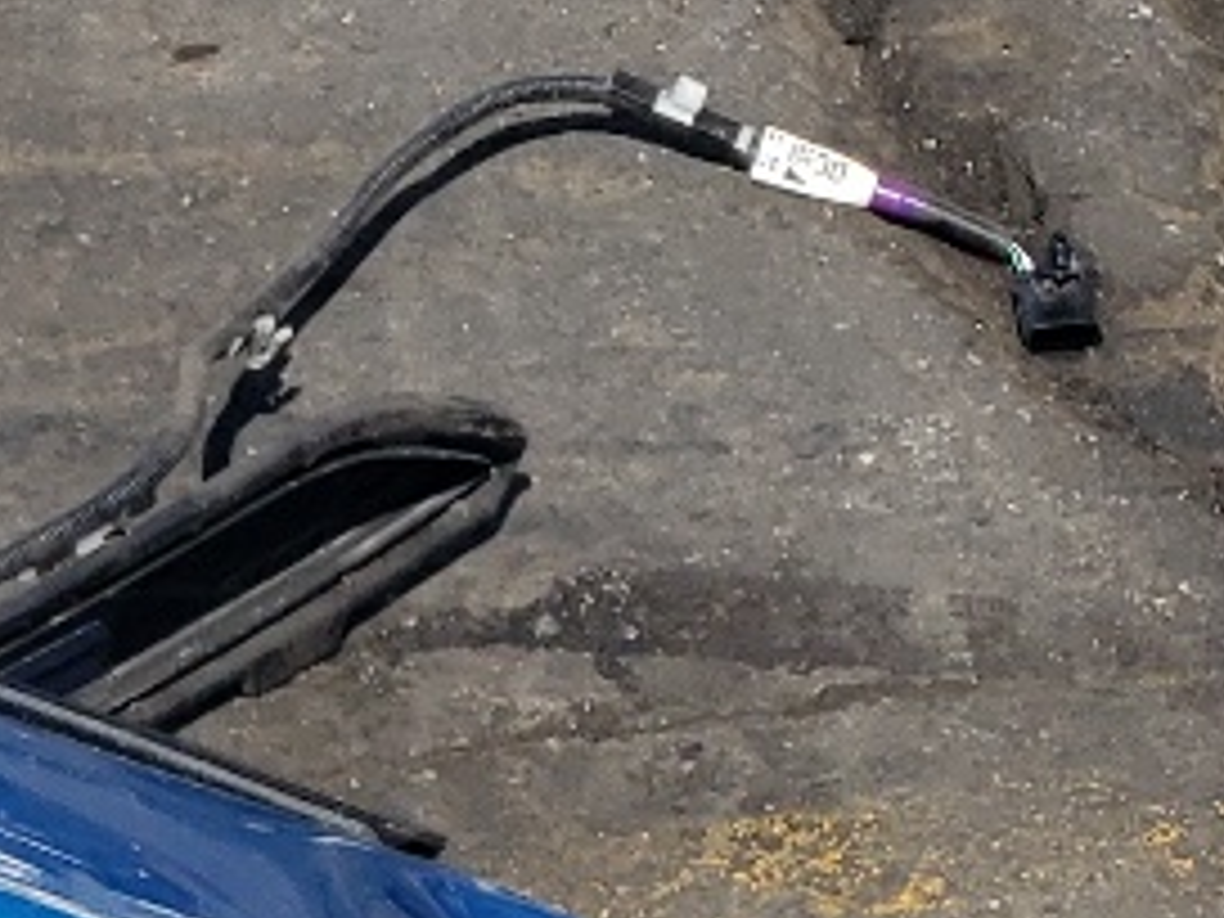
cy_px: 1539
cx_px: -531
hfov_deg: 12.4
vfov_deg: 9.3
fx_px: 5410
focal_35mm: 153
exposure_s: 1/5000
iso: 50
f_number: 1.5
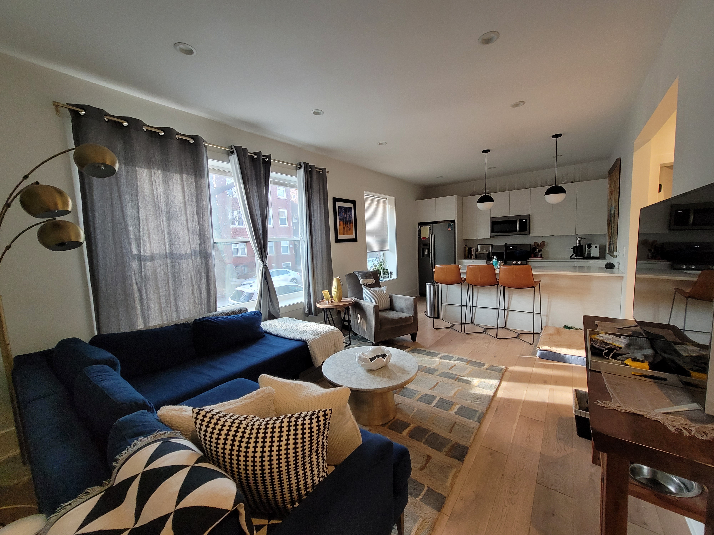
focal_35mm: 13
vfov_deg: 89.9
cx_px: 357
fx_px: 268
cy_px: 268
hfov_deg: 106.2
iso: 200
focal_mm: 1.74
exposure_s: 1/59
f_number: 2.2
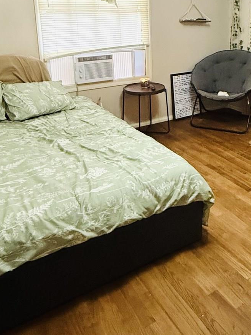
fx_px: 358
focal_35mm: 37
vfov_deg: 48.4
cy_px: 87
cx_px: 193
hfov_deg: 37.6
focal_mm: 2.22
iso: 1250
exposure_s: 1/60
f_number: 2.2
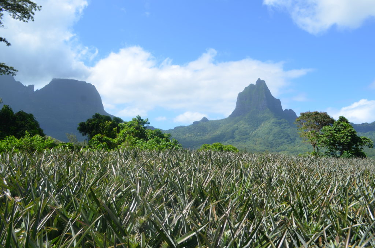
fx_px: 312
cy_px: 124
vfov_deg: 43.4
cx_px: 188
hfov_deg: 62.0
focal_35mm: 30
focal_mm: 20
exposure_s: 1/250
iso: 100
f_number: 8
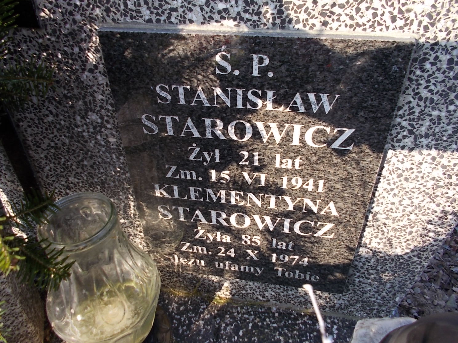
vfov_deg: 49.7
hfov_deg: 63.4
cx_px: 222
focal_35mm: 28
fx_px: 370
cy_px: 159
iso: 80
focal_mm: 4.6
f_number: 3.2
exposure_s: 1/160
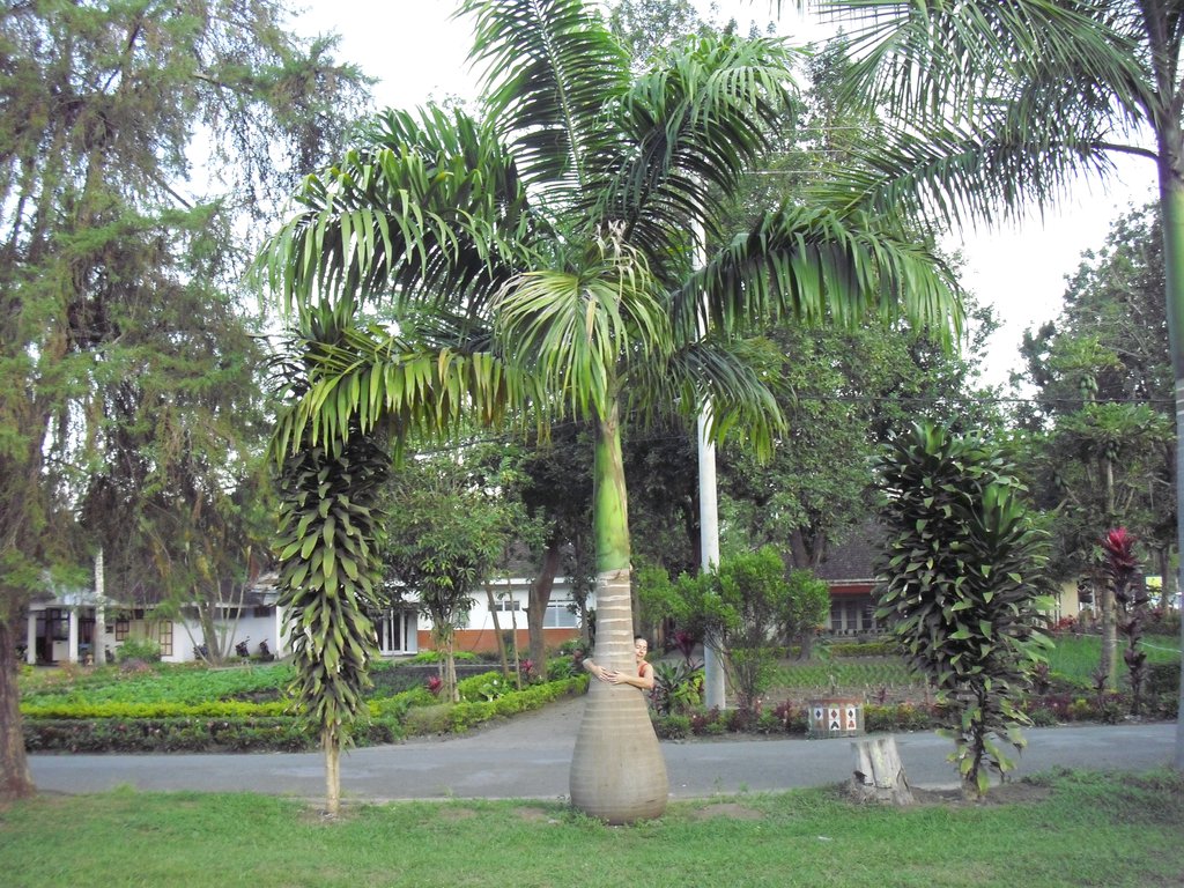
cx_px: 592
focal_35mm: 38
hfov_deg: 49.0
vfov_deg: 37.7
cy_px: 444
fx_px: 1300
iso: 200
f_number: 2.8
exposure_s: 1/80
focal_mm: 6.2
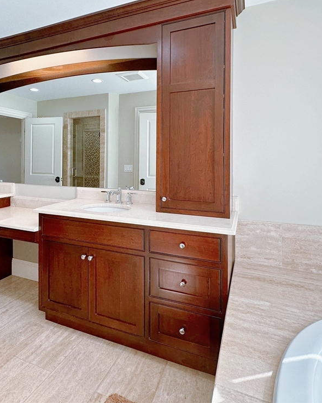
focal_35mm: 19
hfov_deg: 70.5
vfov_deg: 83.2
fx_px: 226
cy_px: 193
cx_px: 138
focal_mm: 2.22
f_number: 2.2
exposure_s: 1/120
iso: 80
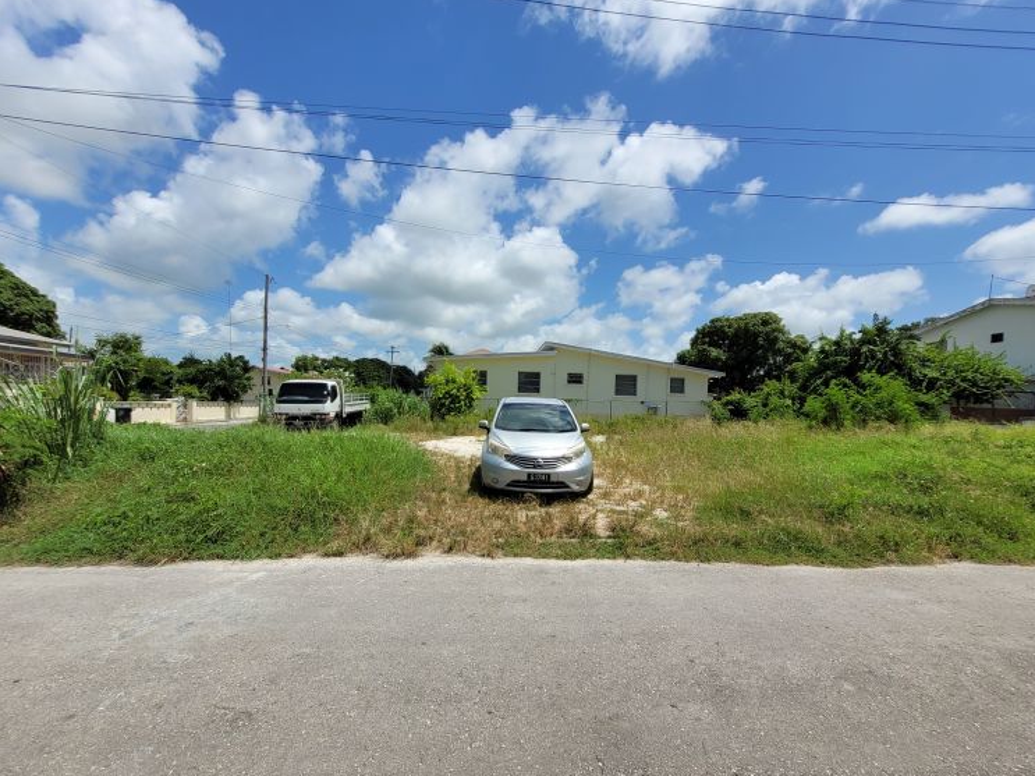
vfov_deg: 85.5
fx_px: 419
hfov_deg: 102.1
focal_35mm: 14
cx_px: 511
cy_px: 414
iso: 40
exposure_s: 1/2378
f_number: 2.2
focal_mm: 1.74
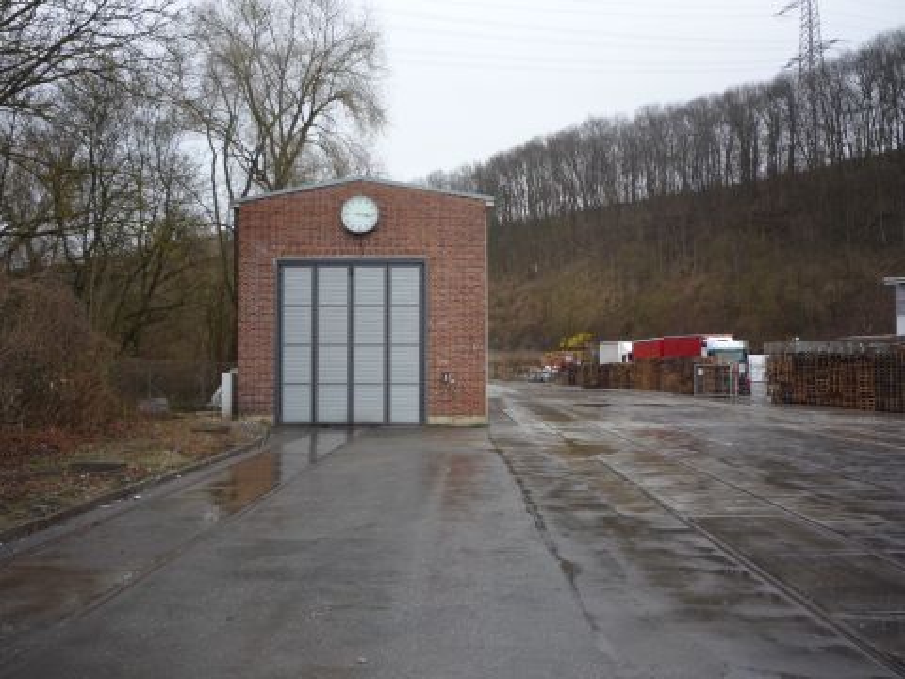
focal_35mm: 32
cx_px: 452
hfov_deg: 56.8
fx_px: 837
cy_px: 340
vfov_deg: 44.2
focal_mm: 5.2
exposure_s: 1/100
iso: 100
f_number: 3.5
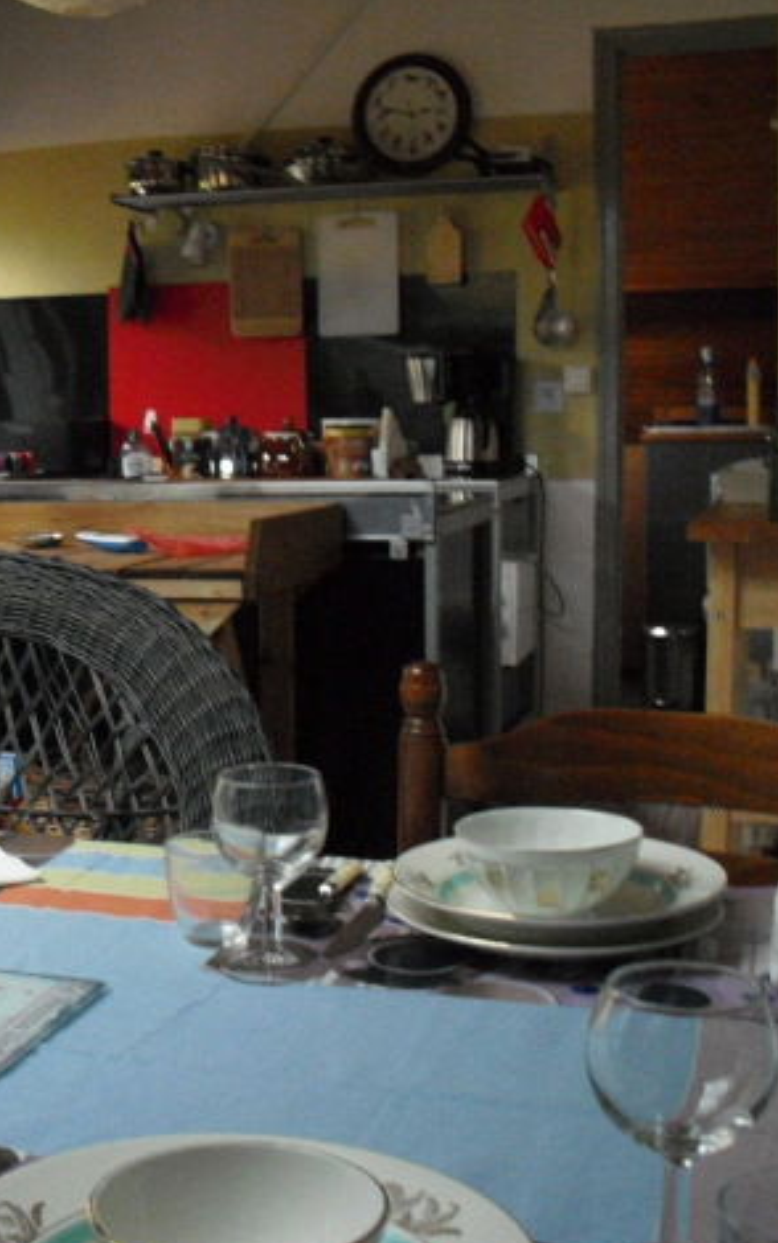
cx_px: 156
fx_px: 1763
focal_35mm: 52
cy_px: 627
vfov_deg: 38.9
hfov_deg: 24.5
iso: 800
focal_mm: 6.3
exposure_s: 1/50
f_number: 3.1
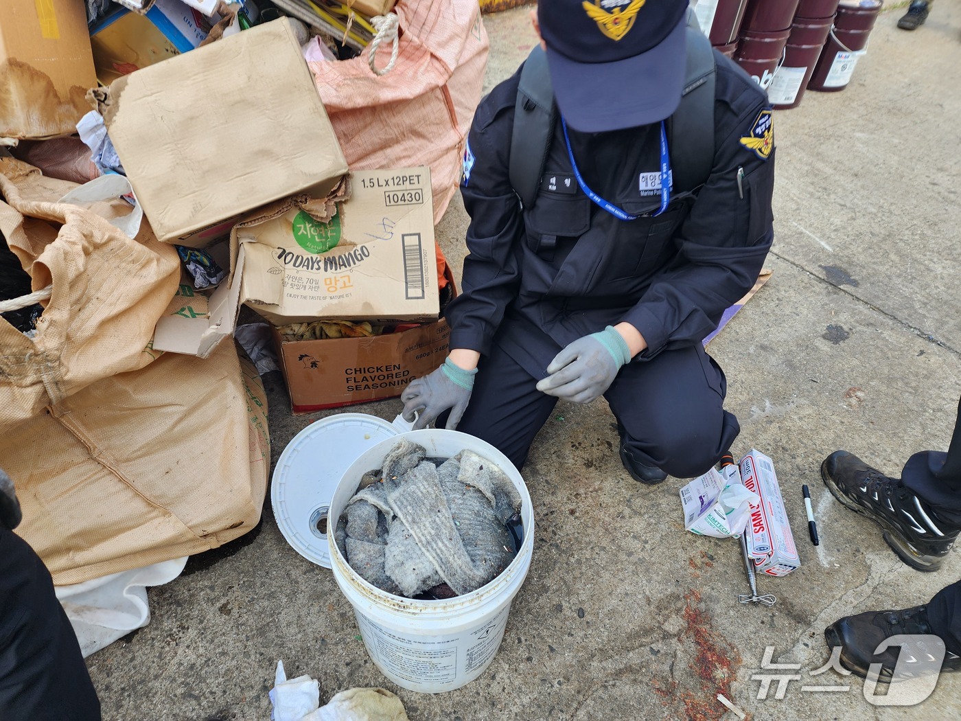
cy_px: 360
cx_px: 480
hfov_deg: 73.9
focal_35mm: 23
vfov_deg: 58.9
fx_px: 639
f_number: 1.8
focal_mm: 6.4
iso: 16
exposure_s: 1/180
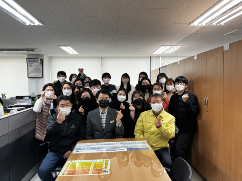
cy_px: 90
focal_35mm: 26
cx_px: 121
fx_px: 182
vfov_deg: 53.1
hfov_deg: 67.3
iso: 80
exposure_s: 1/60
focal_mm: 5.7
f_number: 1.5
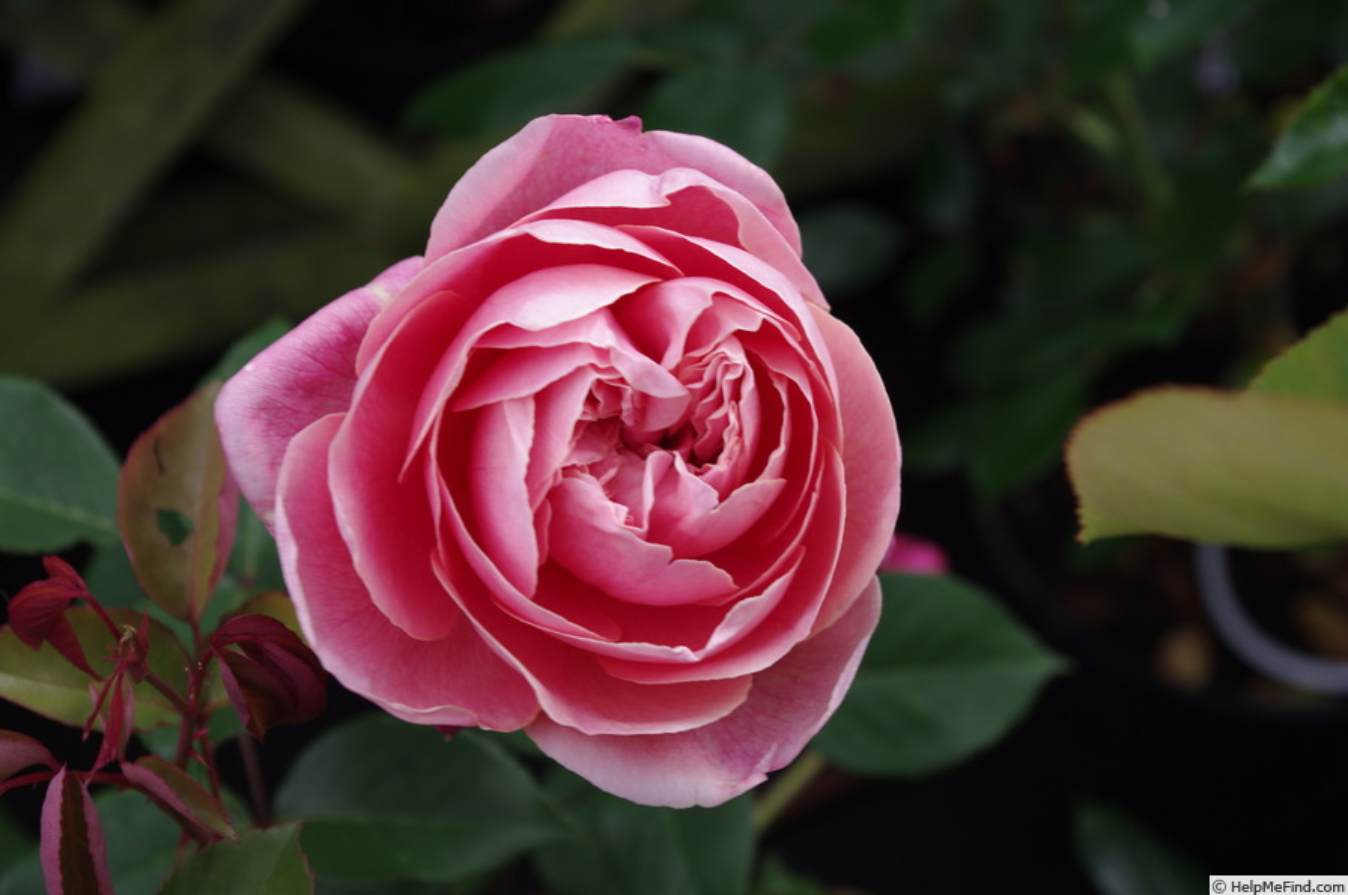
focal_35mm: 60
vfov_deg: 22.6
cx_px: 674
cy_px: 448
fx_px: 2244
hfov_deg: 33.4
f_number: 7.1
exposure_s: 1/100
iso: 200
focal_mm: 40
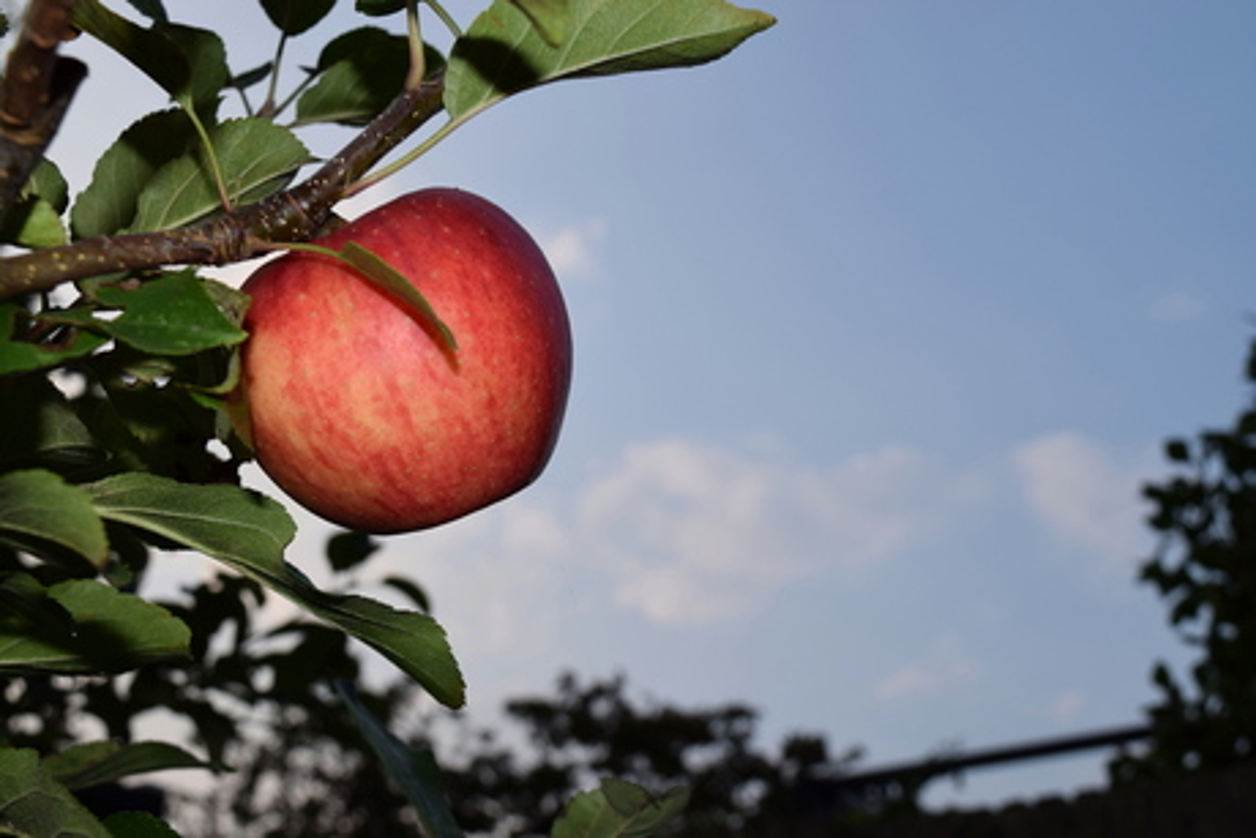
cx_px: 628
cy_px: 419
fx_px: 1518
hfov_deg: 44.9
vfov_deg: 30.9
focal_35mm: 44
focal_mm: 29
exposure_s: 1/200
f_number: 8
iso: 100
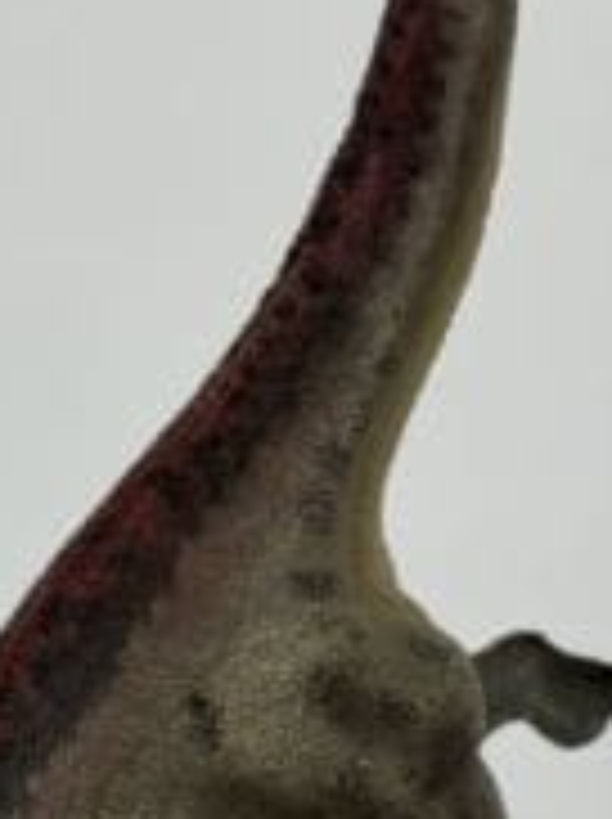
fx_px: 2079
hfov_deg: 16.6
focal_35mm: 88
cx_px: 94
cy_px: 686
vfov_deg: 21.9
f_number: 1.78
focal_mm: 6.76
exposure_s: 1/1869
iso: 80
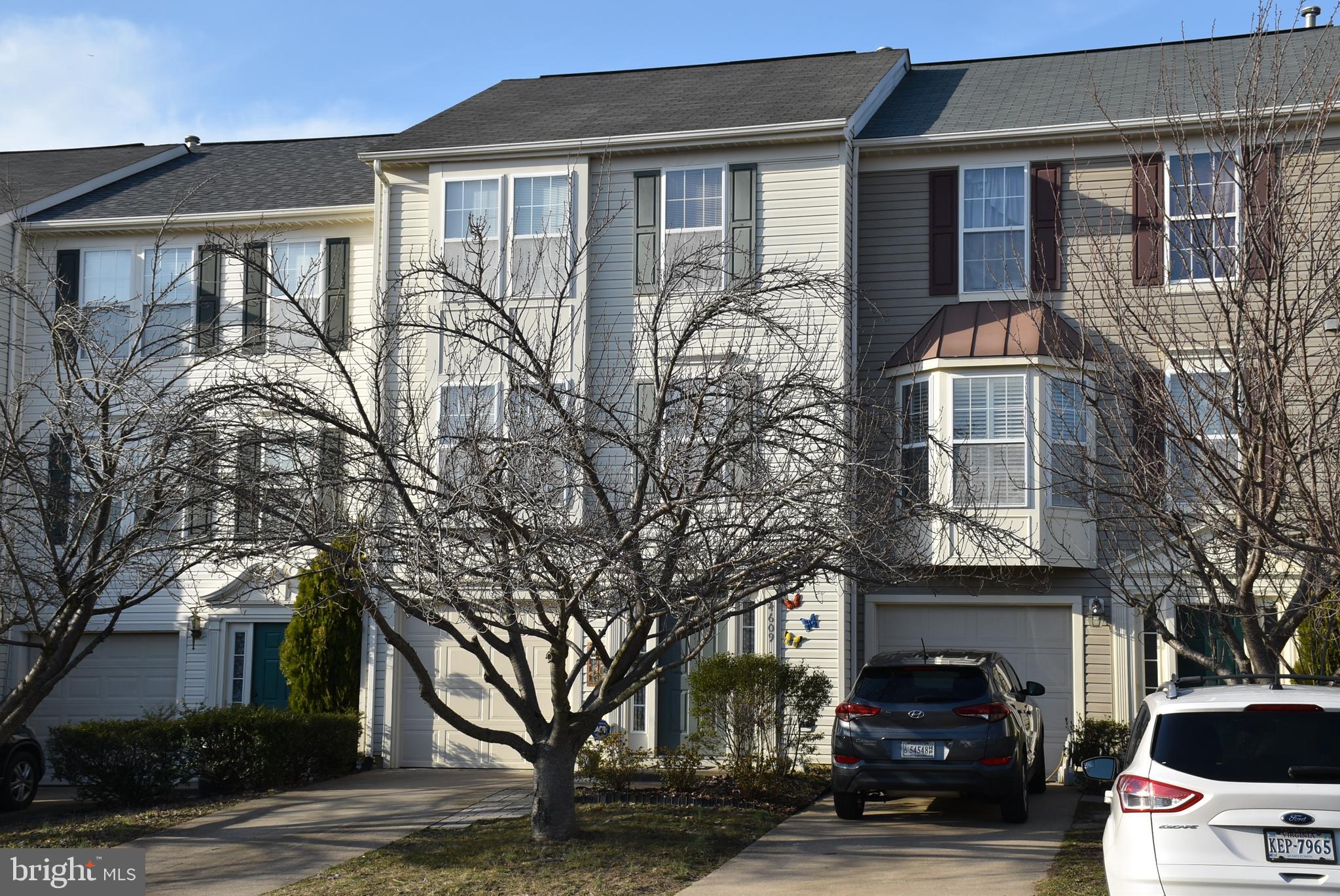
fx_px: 1900
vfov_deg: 26.5
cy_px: 448
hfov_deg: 38.9
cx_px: 670
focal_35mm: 51
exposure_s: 1/320
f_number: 9
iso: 200
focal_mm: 34
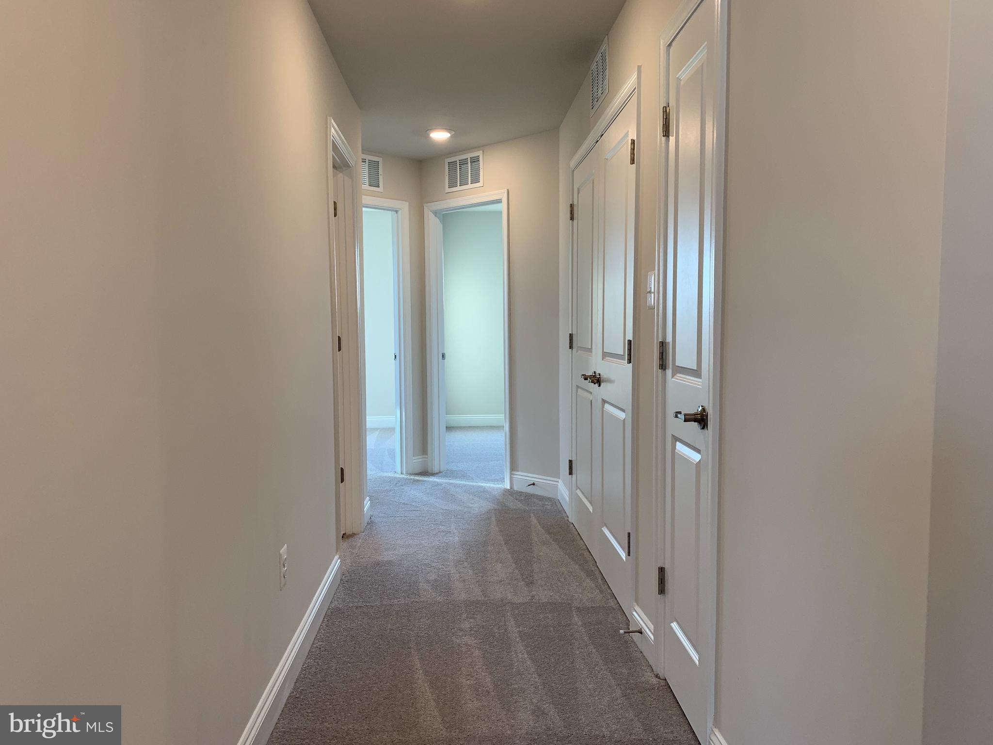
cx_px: 496
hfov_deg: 67.3
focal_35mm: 26
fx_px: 746
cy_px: 372
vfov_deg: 53.1
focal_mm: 4.25
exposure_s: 1/120
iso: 80
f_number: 1.8
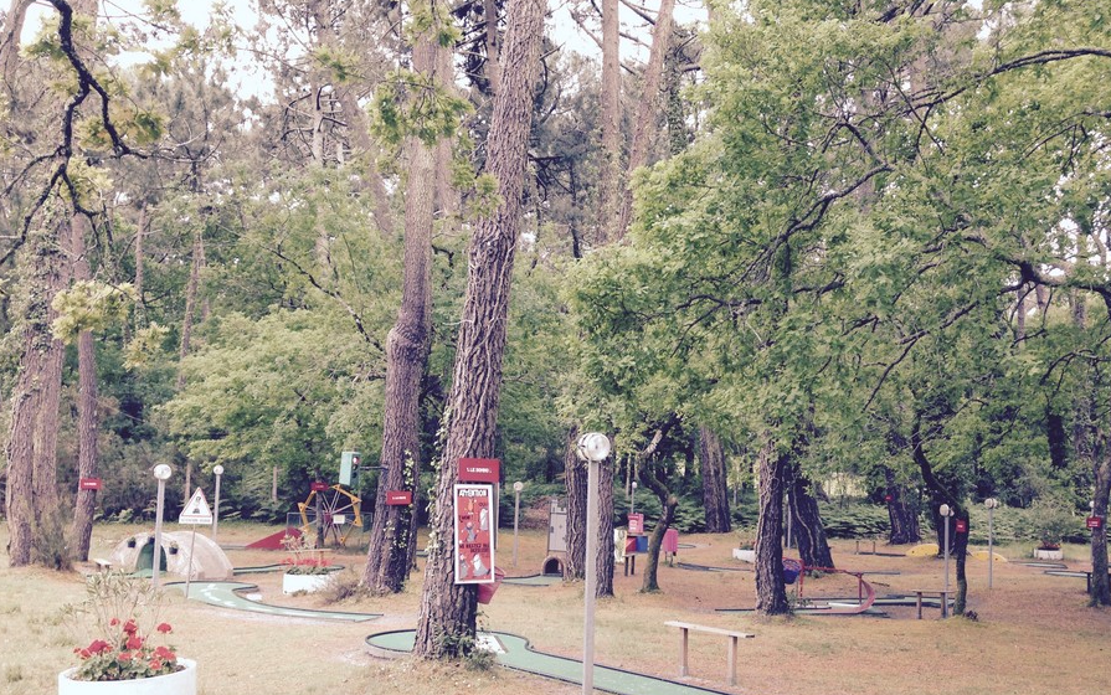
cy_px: 408
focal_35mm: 40
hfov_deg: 49.2
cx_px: 623
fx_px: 1212
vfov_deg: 31.9
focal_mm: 4.12
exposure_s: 1/120
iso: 64
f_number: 2.4
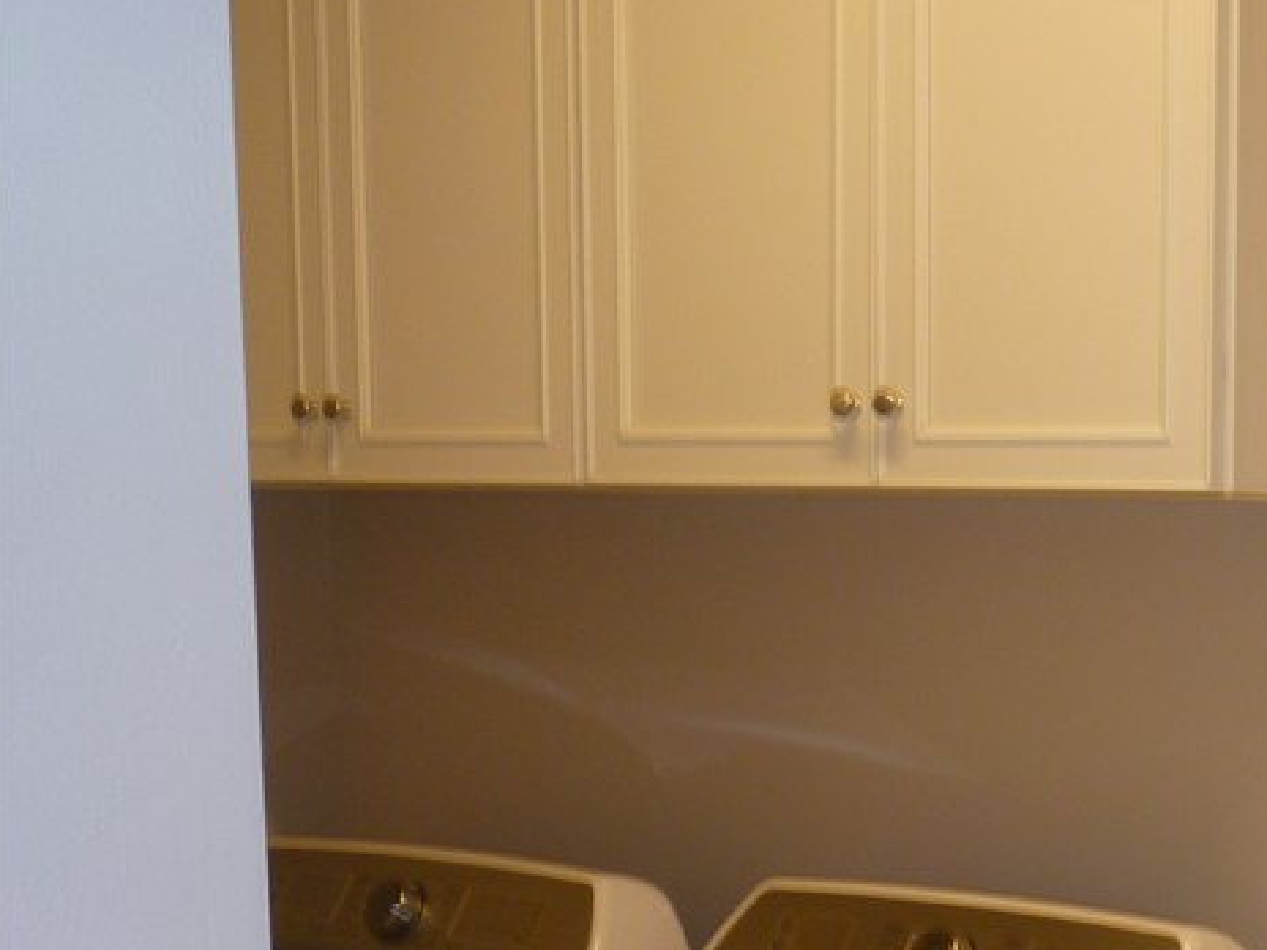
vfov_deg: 22.2
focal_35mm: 64
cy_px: 909
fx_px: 2343
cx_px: 1393
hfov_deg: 27.7
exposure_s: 1/30
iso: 100
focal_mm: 5.2
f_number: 3.3
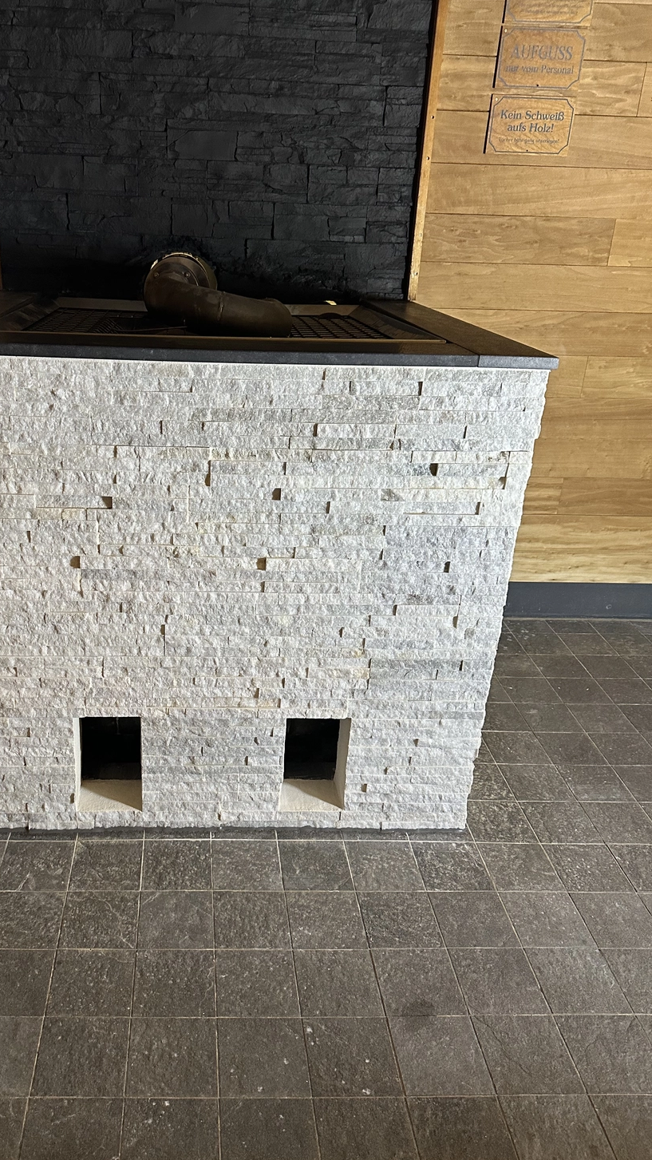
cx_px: 215
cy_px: 588
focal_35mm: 27
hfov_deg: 42.3
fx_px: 830
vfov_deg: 69.9
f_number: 1.78
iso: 400
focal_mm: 6.86
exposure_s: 1/50
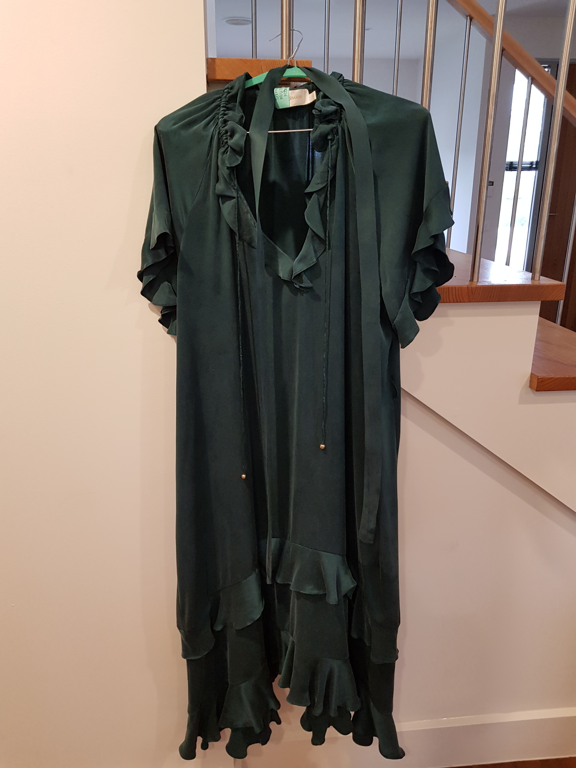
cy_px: 384
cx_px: 288
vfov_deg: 67.3
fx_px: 577
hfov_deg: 53.1
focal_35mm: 26
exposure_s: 1/33
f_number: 1.7
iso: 160
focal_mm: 4.3
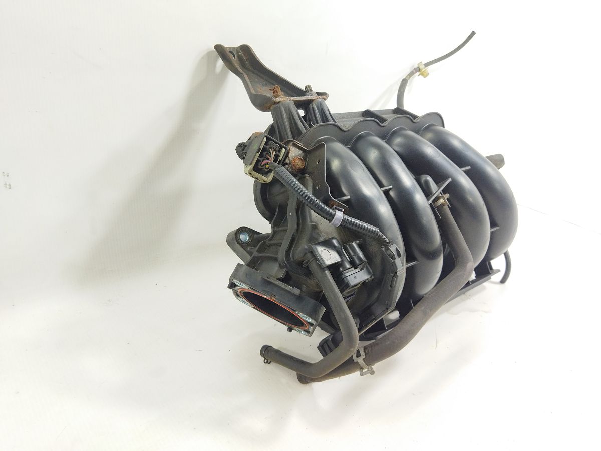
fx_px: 469
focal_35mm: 27
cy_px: 226
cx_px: 300
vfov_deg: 51.4
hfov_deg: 65.3
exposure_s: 1/100
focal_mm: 4.71
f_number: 1.79
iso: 160
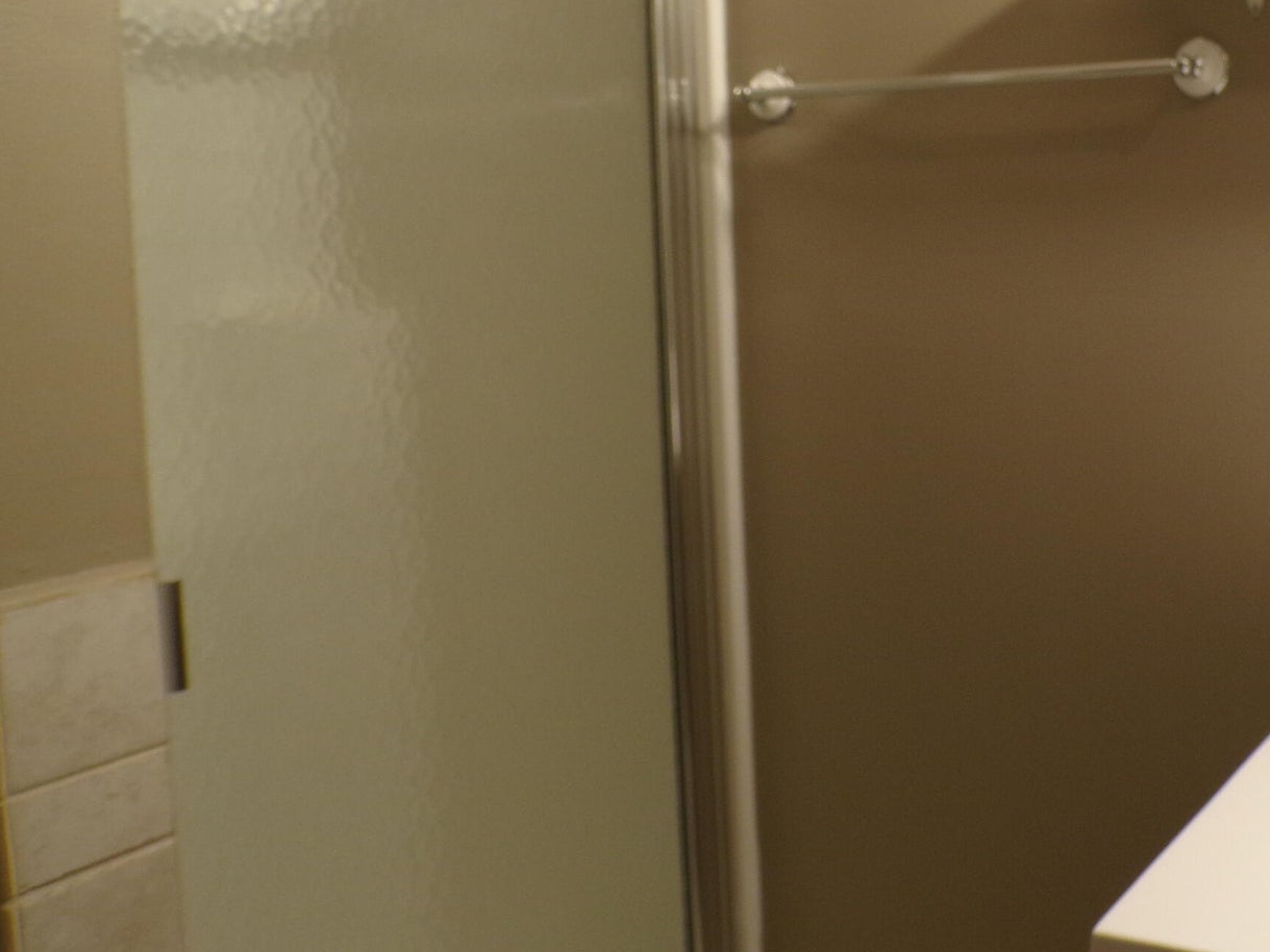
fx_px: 1541
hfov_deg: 42.3
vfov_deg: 33.9
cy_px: 281
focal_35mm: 42
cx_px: 1062
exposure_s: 1/34
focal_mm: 4.3
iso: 146
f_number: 3
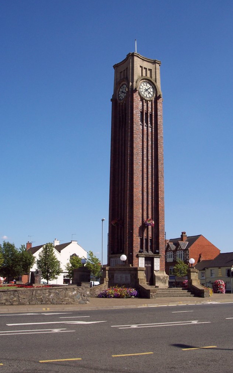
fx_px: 427
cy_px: 187
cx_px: 130
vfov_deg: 47.2
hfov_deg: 30.5
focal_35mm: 42
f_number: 8
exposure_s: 1/250
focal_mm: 8
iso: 100
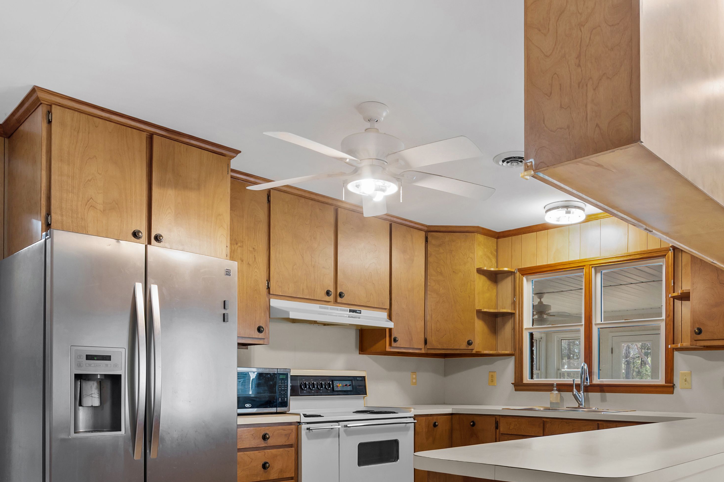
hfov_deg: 63.2
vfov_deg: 43.5
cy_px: 360
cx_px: 431
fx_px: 583
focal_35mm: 29
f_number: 8
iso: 250
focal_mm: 14
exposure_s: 1/2
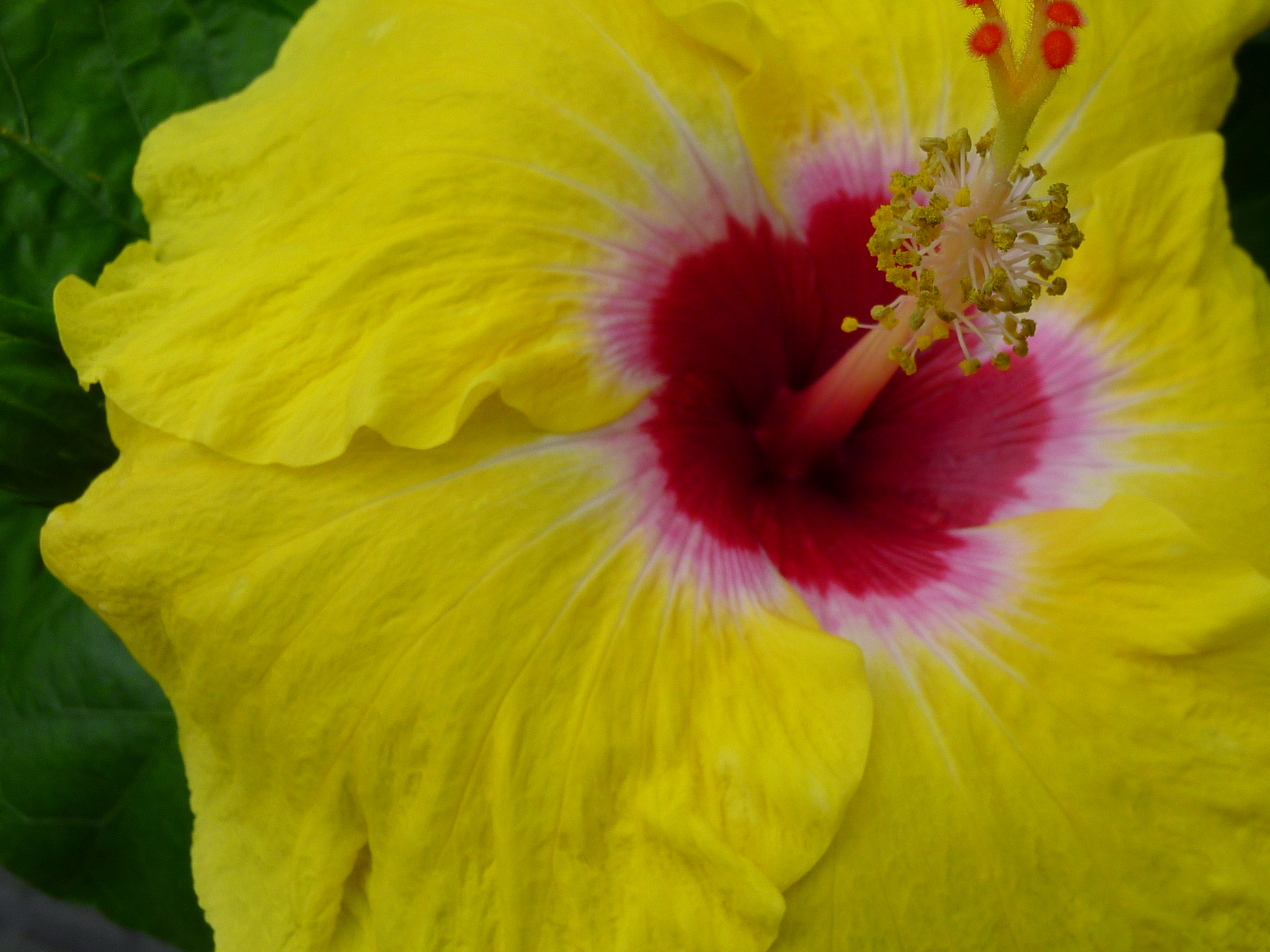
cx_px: 842
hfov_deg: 39.2
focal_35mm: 48
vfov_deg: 30.3
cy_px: 448
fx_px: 1761
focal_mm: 6.3
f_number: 3.8
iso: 100
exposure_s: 1/40
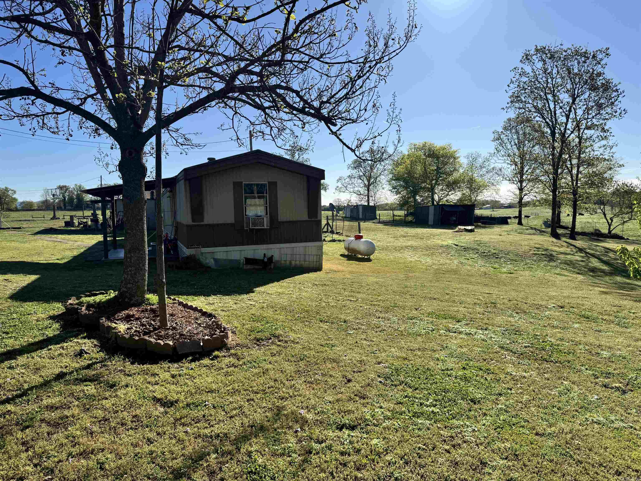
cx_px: 320
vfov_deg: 56.8
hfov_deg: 71.6
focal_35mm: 24
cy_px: 240
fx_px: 444
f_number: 1.78
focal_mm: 6.76
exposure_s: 1/5348
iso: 80
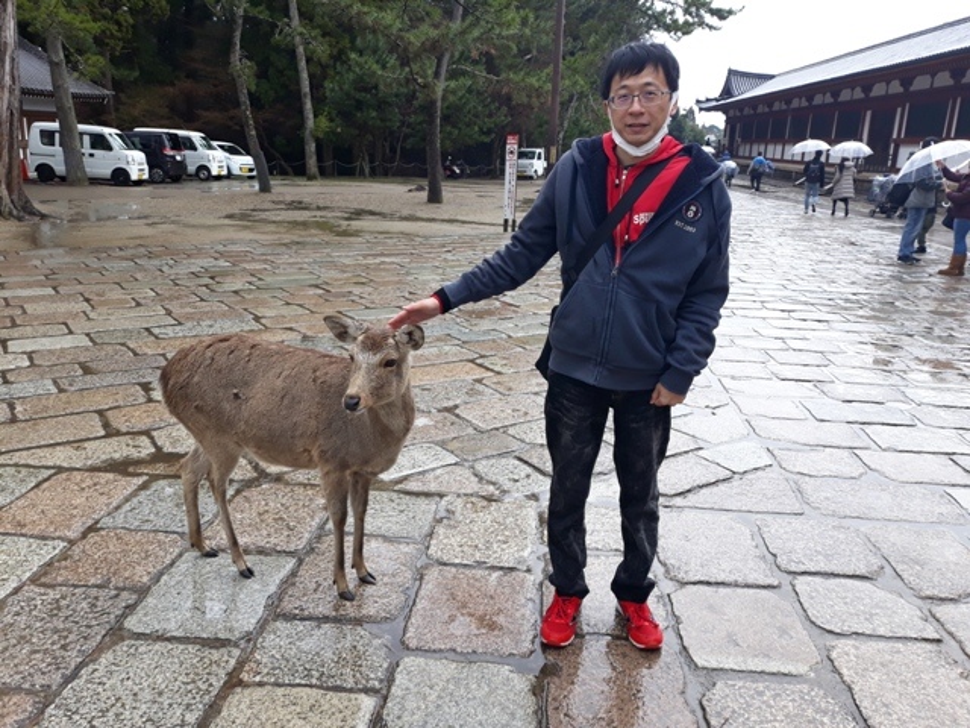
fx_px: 757
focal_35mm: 27
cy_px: 364
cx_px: 485
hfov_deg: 65.3
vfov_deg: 51.4
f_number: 1.7
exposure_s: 1/153
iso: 40
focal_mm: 3.71
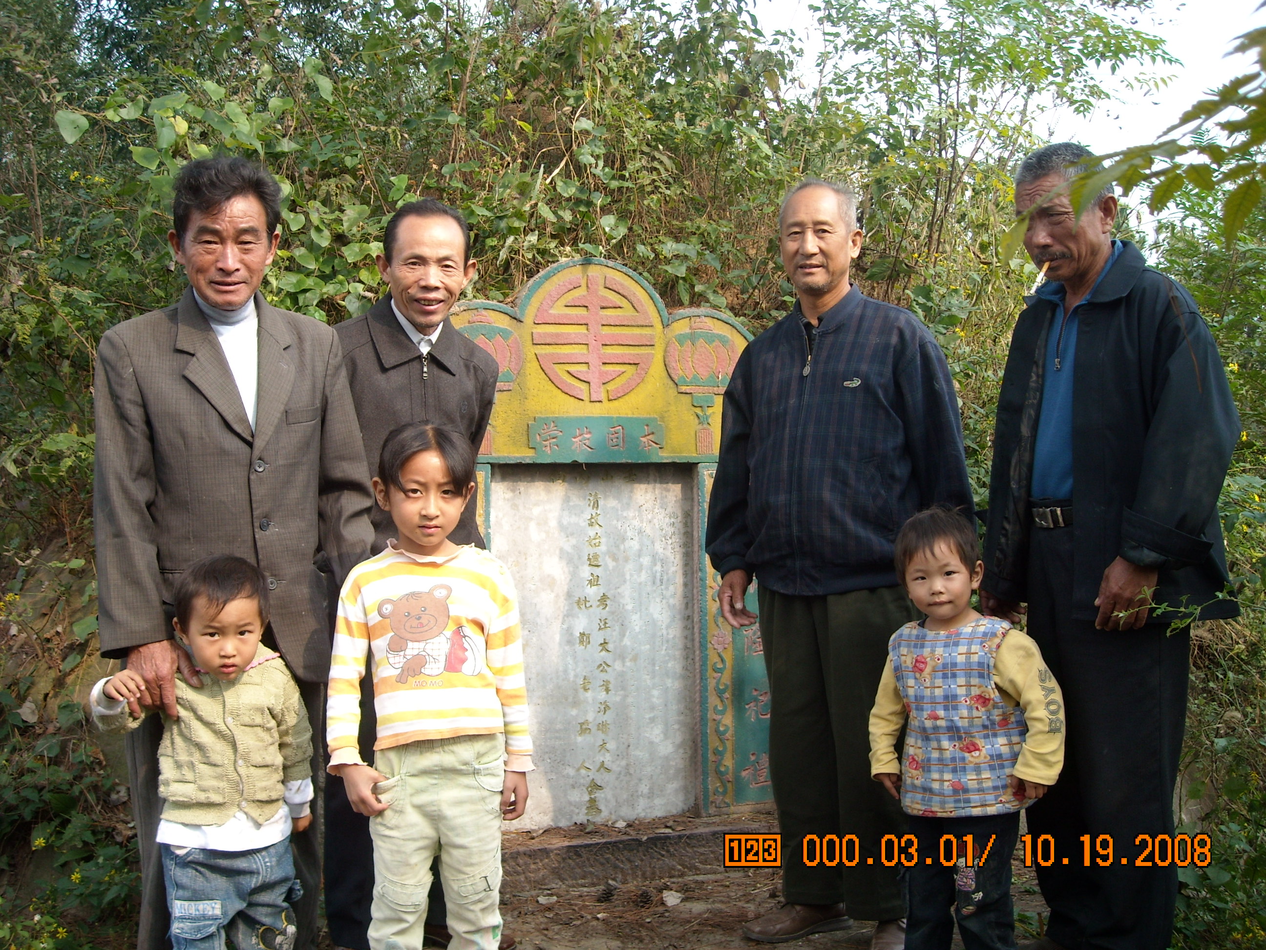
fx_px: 1280
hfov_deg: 52.6
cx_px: 633
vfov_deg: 40.7
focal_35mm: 35
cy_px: 475
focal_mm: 5.7
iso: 64
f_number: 2.8
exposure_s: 1/161
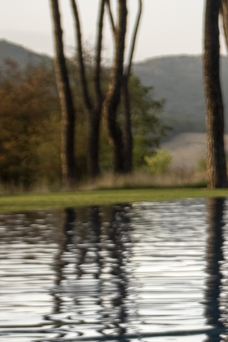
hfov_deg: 9.2
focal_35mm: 133
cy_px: 159
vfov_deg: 15.4
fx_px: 1264
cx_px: 562
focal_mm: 16
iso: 160
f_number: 2.8
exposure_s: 1/500
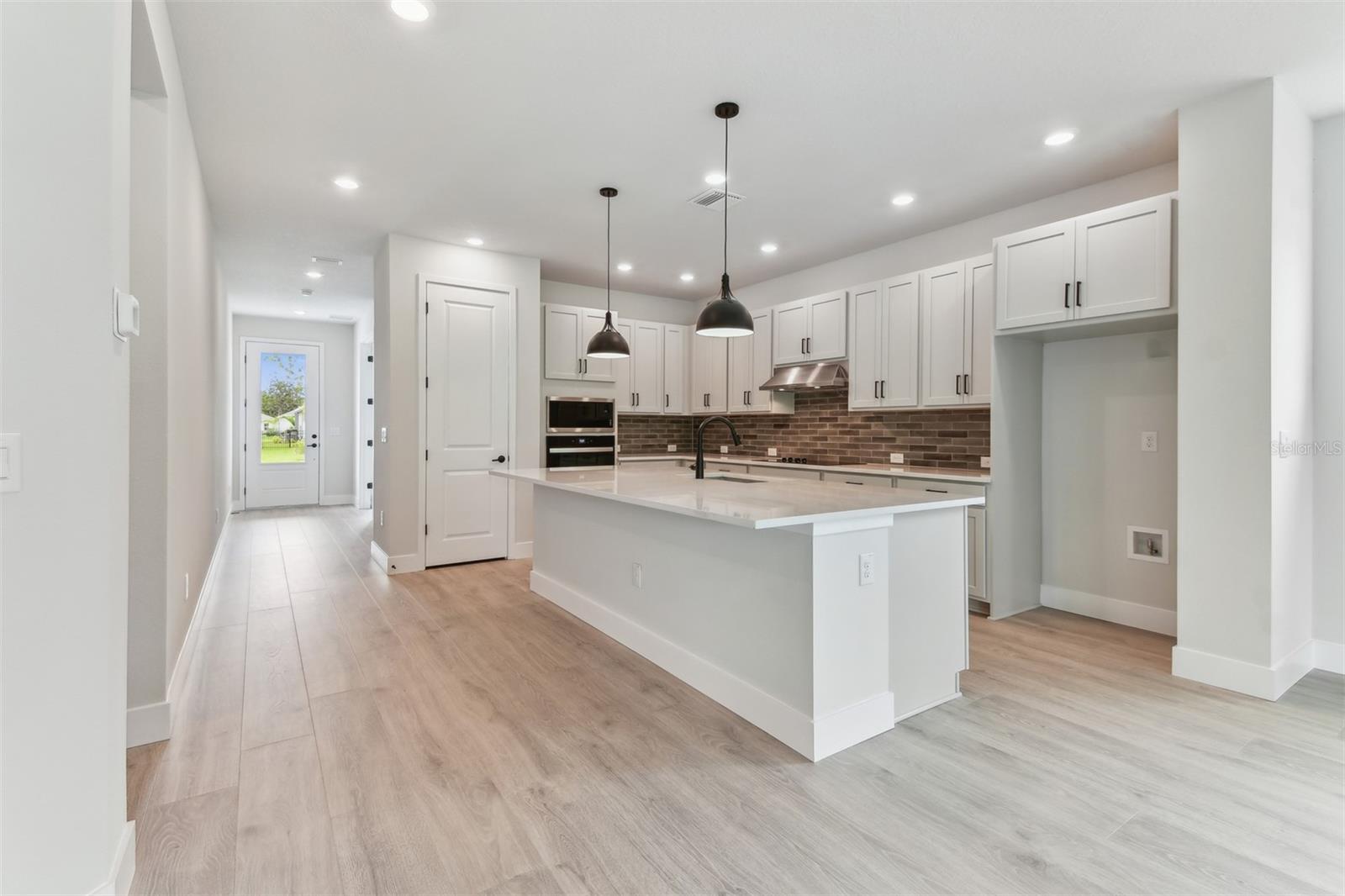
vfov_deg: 77.3
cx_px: 672
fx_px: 560
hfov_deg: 100.4
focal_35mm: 15
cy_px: 448
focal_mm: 10
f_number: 7.1
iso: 100
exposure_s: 1/15
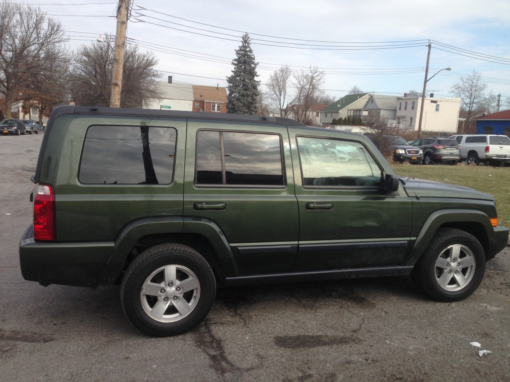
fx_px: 486
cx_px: 255
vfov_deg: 42.9
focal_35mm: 33
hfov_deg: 55.4
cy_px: 191
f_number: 2.4
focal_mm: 4.13
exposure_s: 1/733
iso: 50
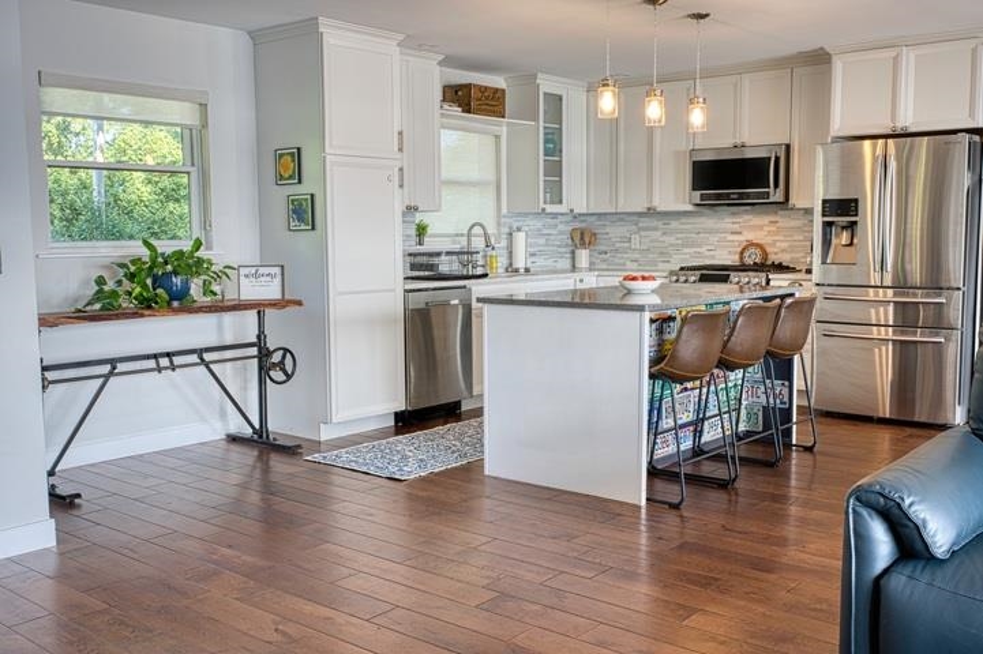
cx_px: 492
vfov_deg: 36.8
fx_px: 983
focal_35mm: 36
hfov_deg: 53.2
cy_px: 327
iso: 200
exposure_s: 1/5
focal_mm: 36
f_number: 16
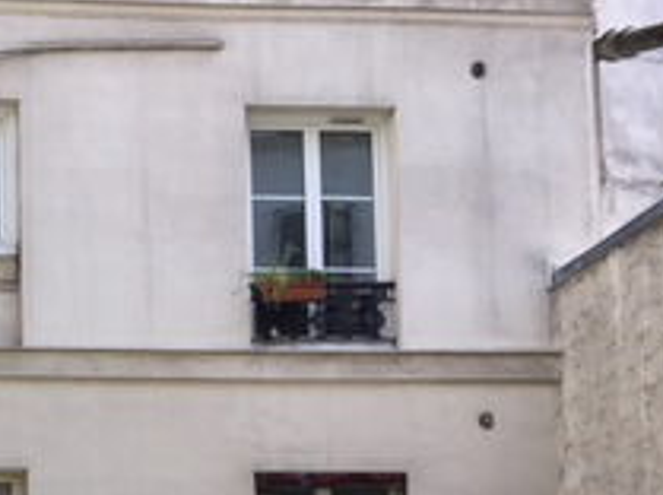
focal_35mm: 89
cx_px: -105
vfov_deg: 15.4
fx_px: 1702
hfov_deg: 20.8
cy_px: 727
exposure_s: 1/513
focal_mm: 4.15
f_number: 2.2
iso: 25
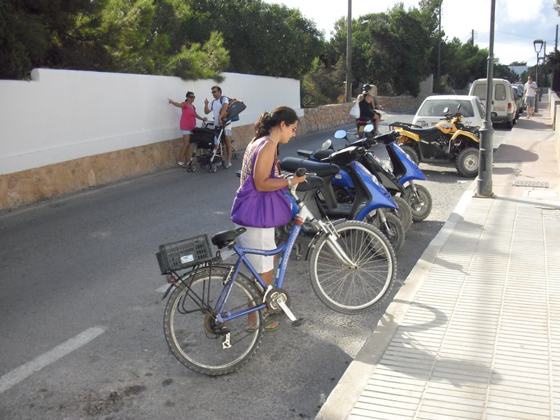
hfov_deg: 49.0
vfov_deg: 37.7
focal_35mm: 38
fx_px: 615
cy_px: 210
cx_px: 280
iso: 100
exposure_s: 1/125
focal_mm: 6.2
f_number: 8
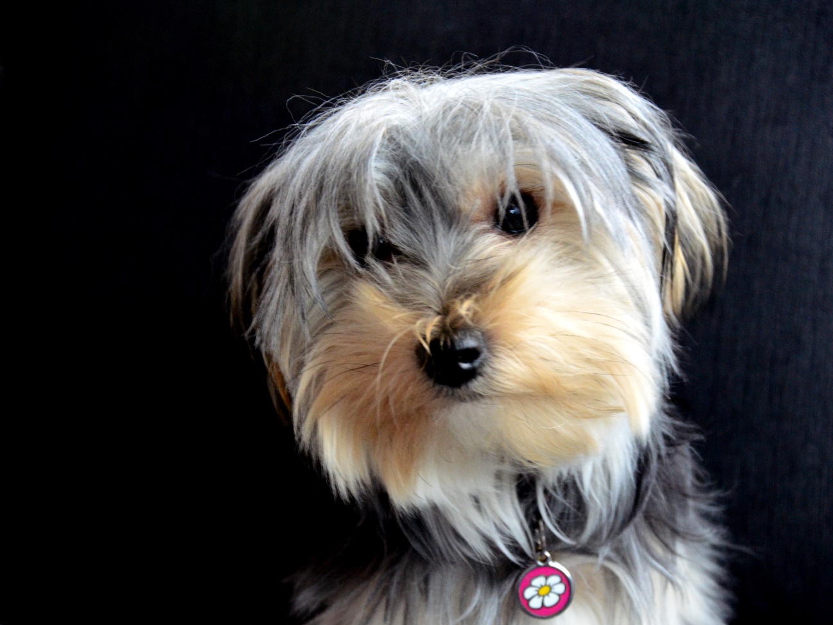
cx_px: 432
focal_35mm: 71
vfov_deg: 20.7
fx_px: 1709
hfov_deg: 27.4
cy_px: 305
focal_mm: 40
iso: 1600
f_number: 4.5
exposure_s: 1/25
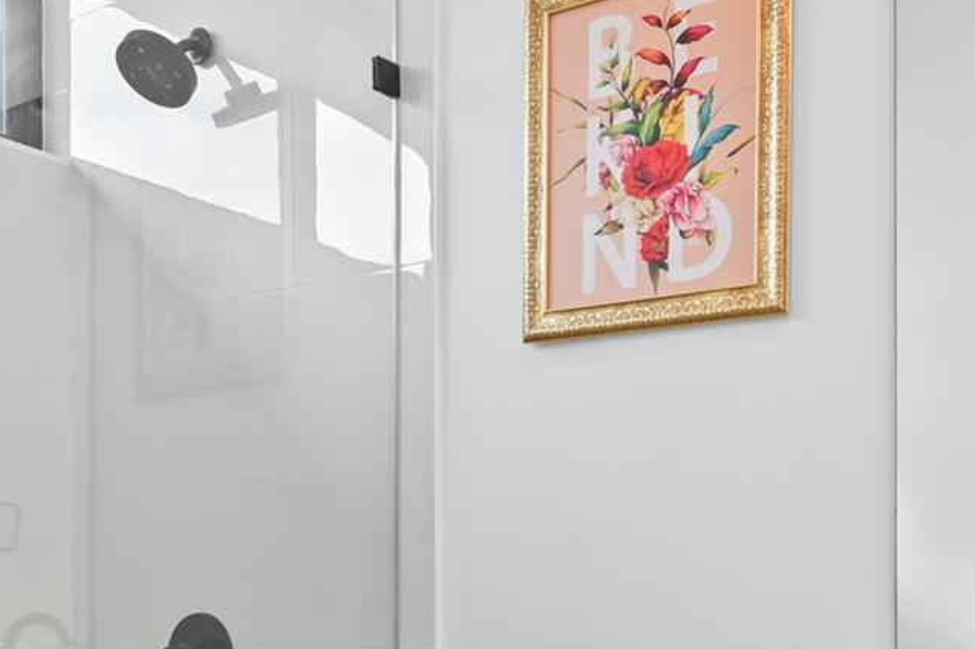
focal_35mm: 45
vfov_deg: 28.7
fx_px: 1218
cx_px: 533
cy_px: 583
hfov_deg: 43.6
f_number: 14
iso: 200
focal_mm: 14
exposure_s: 1/5
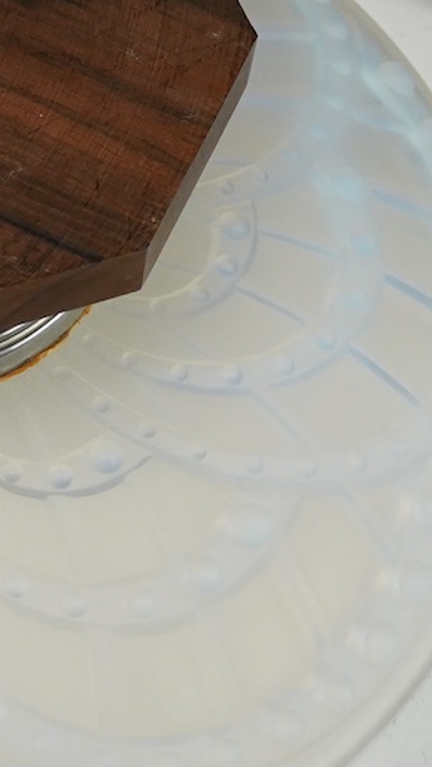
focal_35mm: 103
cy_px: 445
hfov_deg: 11.5
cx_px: -129
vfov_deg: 20.7
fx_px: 2096
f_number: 11
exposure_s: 1/200
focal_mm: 30
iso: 3200
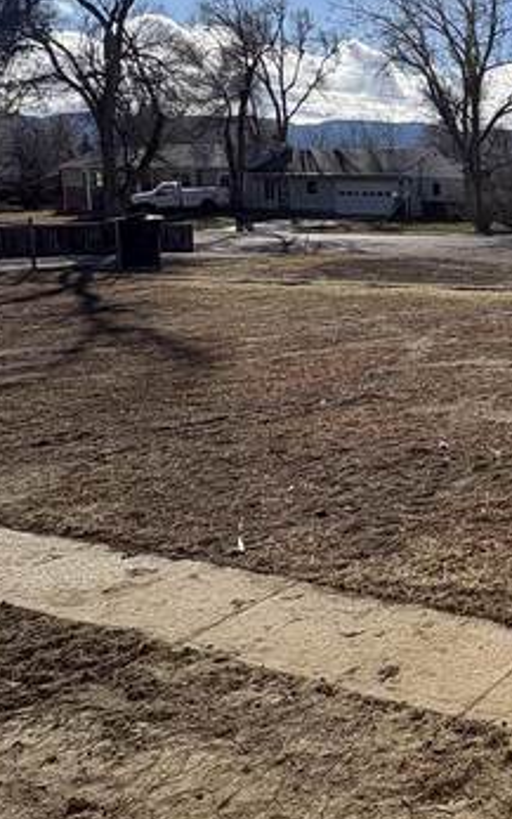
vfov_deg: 47.9
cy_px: 323
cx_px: 682
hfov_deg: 26.2
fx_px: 915
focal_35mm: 41
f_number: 2.2
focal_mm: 2.22
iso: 50
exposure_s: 1/2770
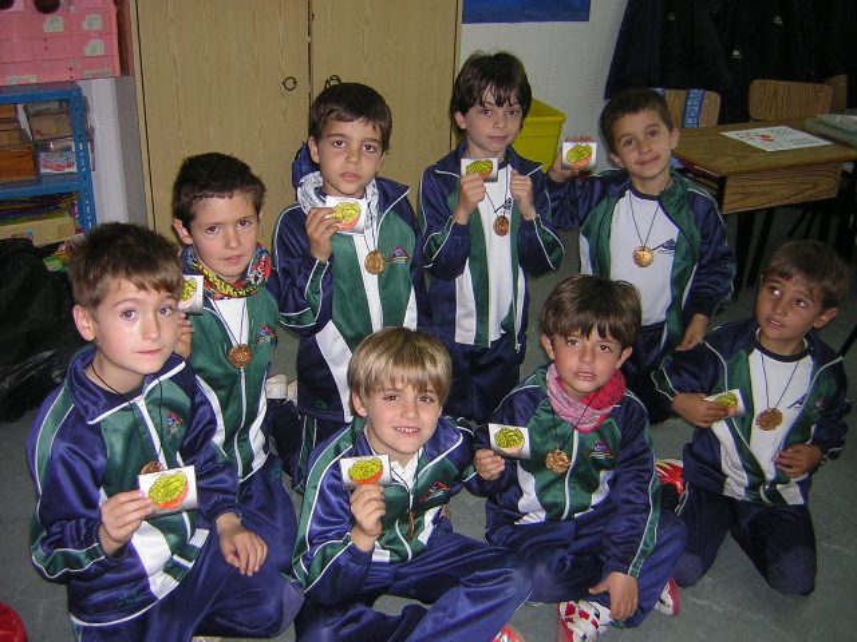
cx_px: 428
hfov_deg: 51.4
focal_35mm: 36
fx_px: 891
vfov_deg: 39.7
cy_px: 321
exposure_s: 1/60.1
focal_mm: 4.7
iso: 69
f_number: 2.6
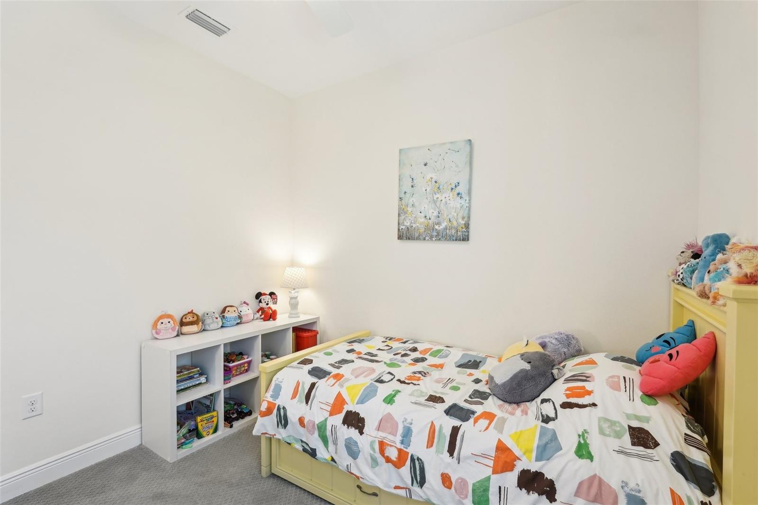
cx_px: 379
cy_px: 252
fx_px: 337
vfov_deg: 73.7
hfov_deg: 96.7
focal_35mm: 16
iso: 400
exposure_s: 1/20
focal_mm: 16
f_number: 8
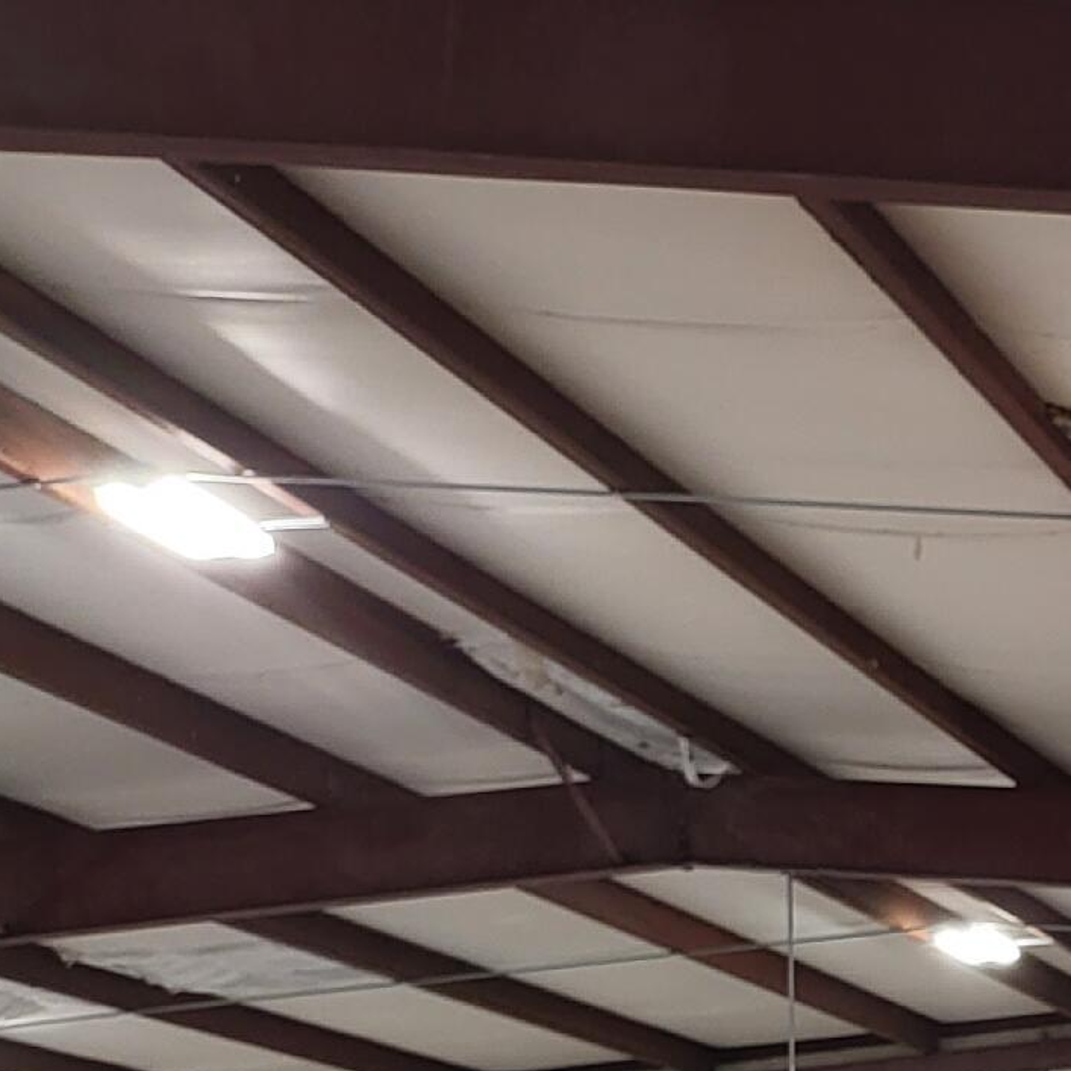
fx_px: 3150
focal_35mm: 90
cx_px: 1998
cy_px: 1365
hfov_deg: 16.0
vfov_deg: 18.1
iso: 160
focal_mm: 5
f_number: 1.8
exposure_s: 1/60
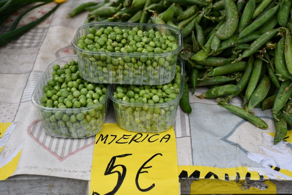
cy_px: 98
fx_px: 511
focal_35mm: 63
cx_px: 146
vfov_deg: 21.6
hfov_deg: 31.9
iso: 720
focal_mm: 42
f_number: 4.5
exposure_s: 1/250
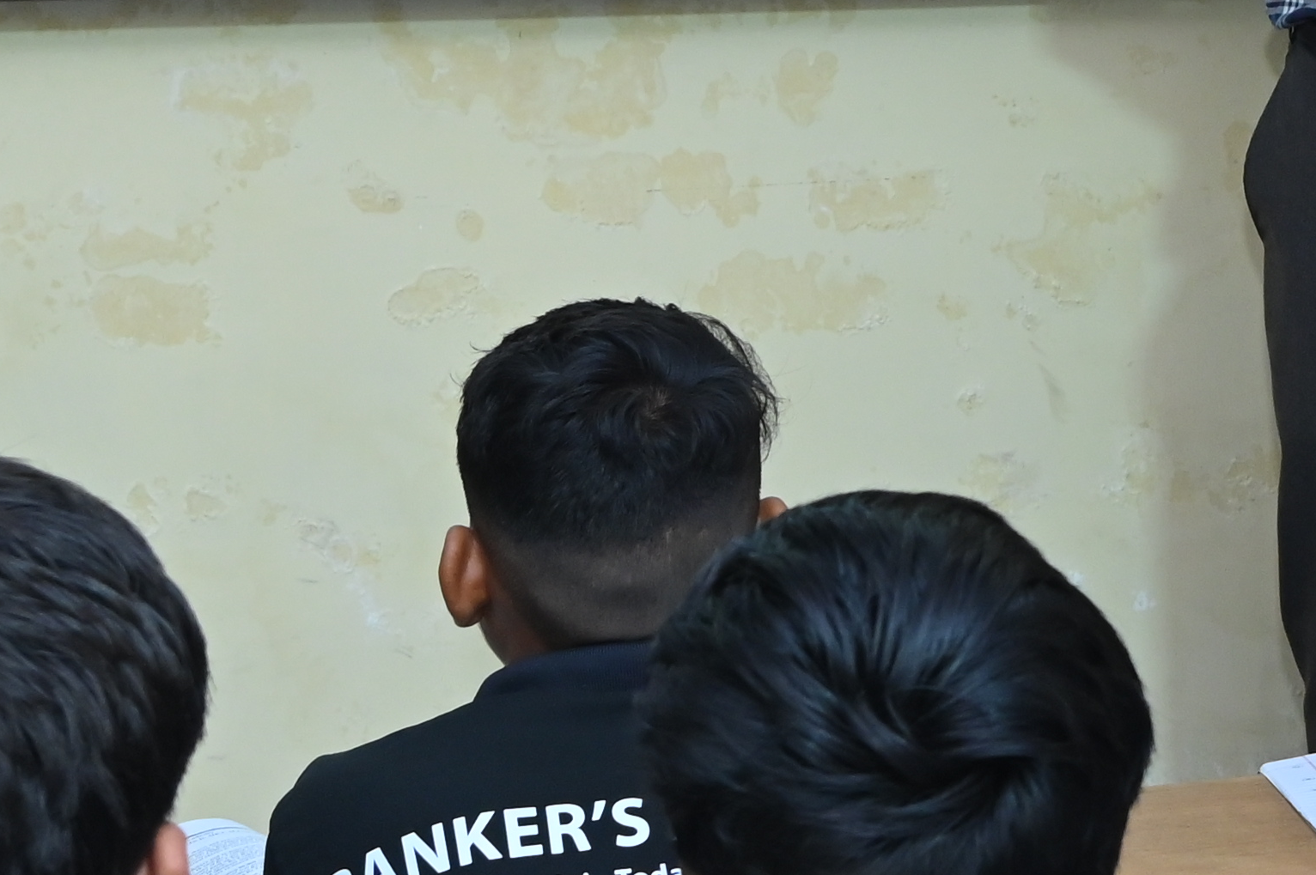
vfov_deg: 9.1
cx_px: 1315
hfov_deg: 13.5
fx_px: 5479
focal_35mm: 150
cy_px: 218
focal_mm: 38
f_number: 6.3
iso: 1250
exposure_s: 1/125
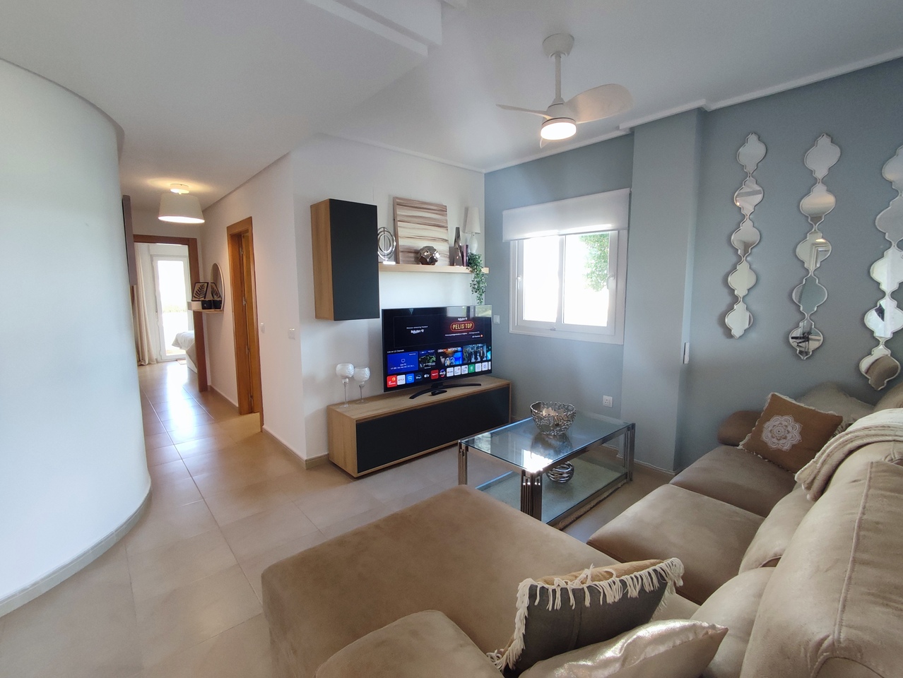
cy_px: 339
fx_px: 418
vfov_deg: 78.2
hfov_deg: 94.5
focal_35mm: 16
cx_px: 452
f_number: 2.2
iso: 256
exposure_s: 1/100
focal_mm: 1.65
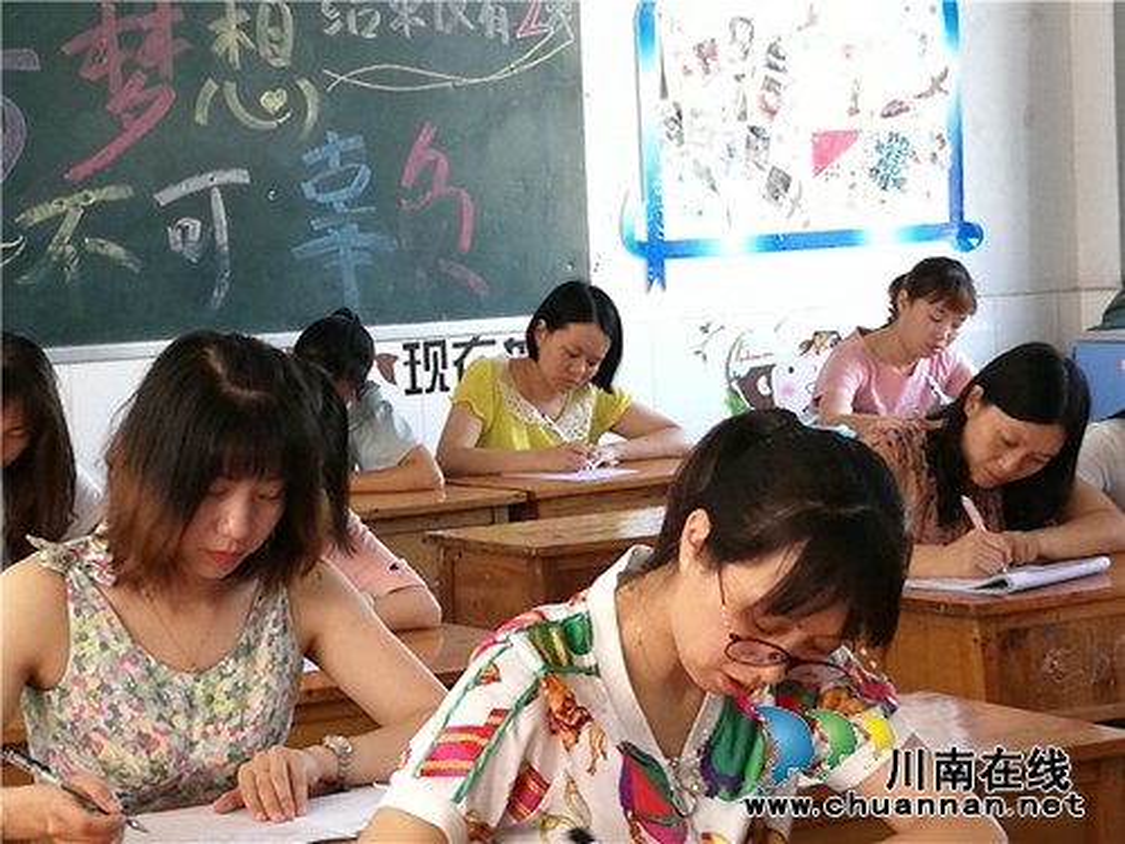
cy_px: 422
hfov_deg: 18.2
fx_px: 3510
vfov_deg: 13.7
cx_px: 562
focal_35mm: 108
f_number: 2.2
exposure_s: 1/50
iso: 160
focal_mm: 4.5
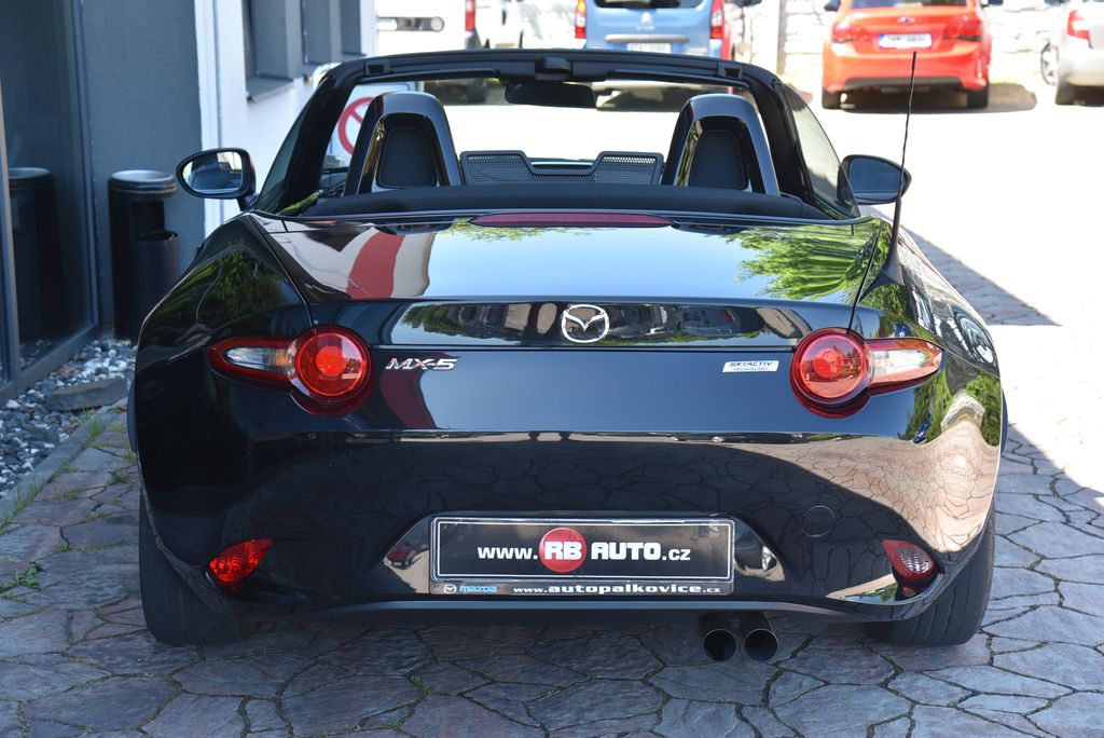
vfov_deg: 20.9
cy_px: 369
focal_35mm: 65
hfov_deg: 30.9
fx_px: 1994
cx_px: 552
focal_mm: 65
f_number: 6.3
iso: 500
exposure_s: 1/160
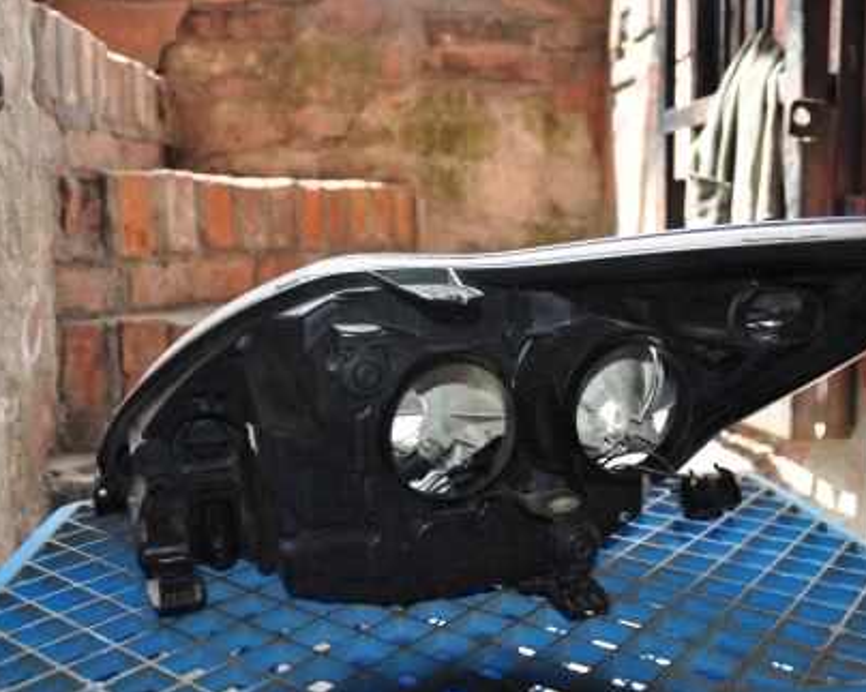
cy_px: 349
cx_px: 489
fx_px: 937
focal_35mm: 37
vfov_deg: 40.5
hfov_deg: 49.5
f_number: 3.8
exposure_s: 1/200
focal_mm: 21
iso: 320
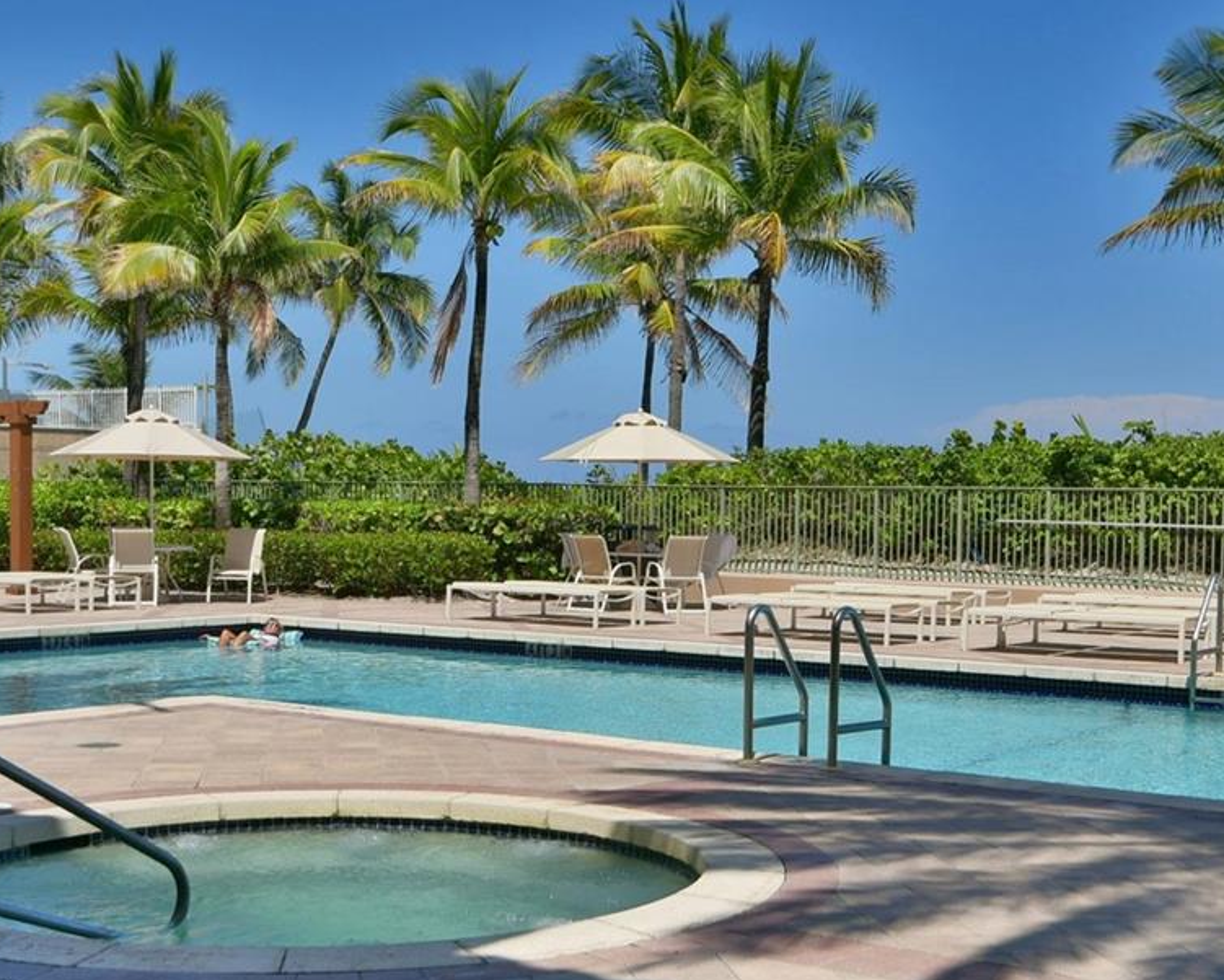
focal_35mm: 54
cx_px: 611
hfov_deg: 34.7
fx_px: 1956
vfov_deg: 28.0
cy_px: 607
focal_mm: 18
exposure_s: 1/500
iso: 100
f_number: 7.1
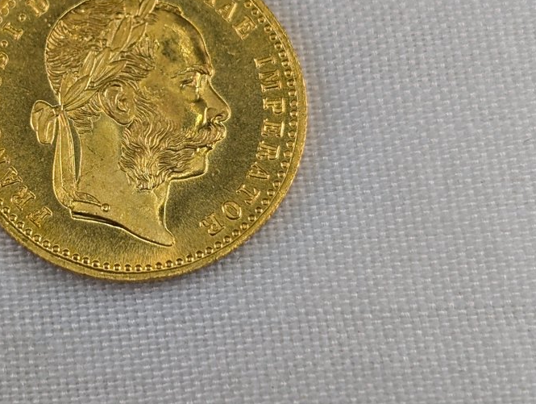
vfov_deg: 13.4
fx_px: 1722
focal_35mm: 111
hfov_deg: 17.6
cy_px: 144
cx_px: 153
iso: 23
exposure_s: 1/864
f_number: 1.68
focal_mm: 6.9
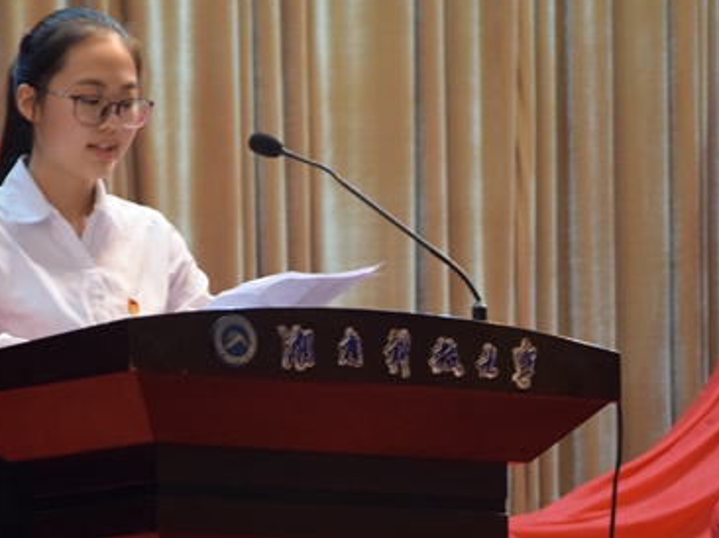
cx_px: 277
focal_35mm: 213
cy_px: 289
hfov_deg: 9.3
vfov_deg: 7.0
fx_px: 4421
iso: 1600
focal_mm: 90
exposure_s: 1/15
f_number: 5.6
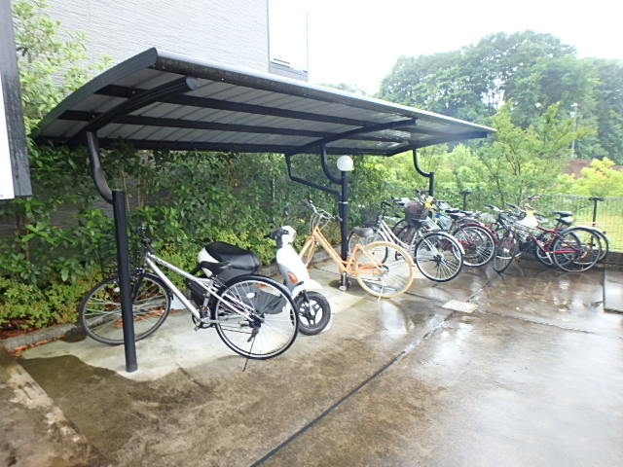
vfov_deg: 63.4
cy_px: 234
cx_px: 312
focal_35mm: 21
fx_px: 378
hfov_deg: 79.0
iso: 200
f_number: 3.5
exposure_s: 1/30
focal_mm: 3.7
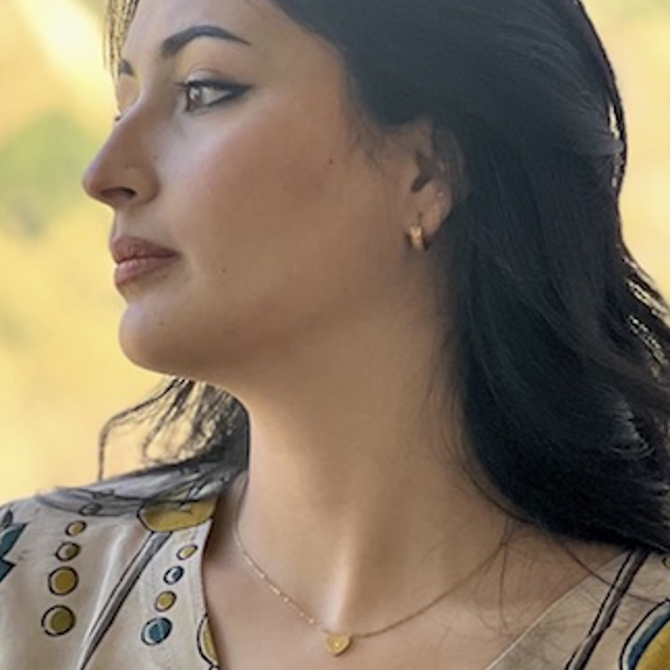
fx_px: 4599
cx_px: 457
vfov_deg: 8.2
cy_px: 888
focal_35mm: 210
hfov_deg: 8.3
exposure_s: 1/121
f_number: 2.8
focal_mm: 9
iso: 64
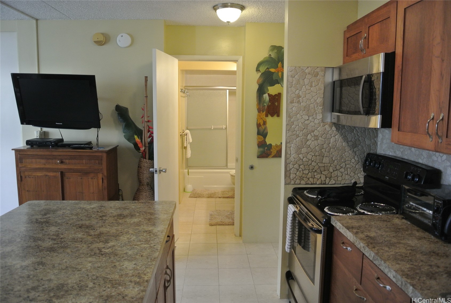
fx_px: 339
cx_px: 226
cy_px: 152
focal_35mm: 27
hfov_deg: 67.3
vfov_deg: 48.1
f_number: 3.5
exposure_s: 1/60
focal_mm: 10
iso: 450
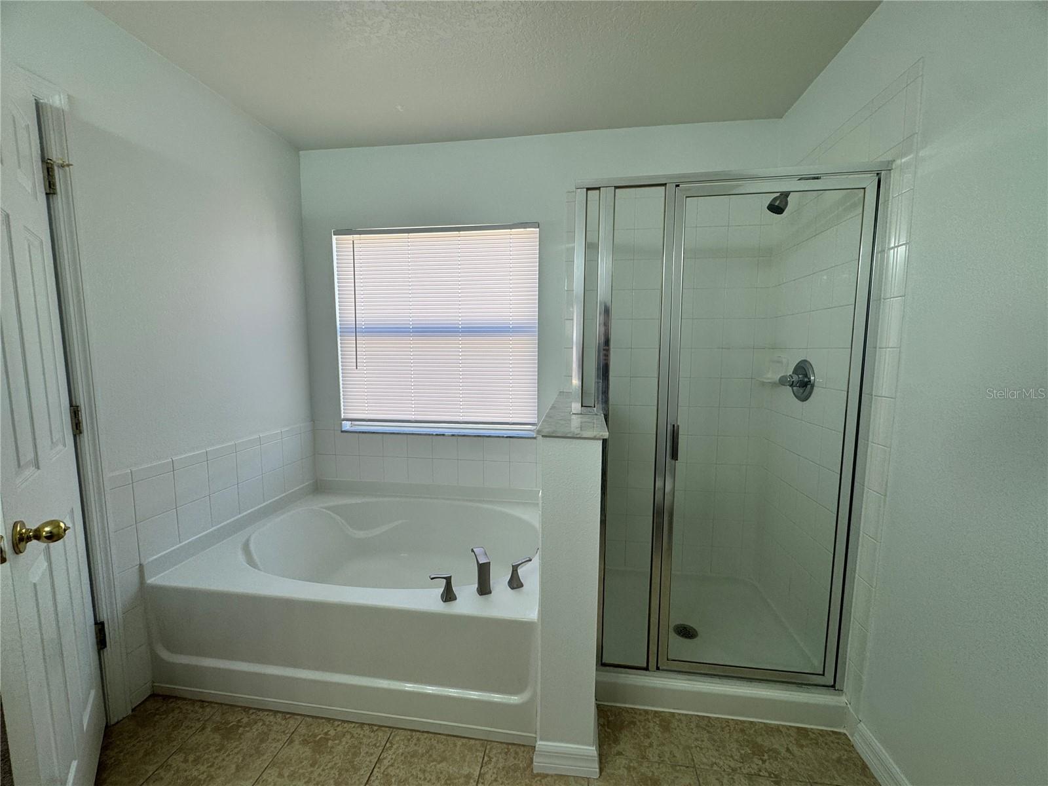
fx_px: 424
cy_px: 393
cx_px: 524
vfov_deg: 85.7
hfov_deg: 102.1
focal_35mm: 14
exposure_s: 1/141
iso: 40
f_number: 2.2
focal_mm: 2.22
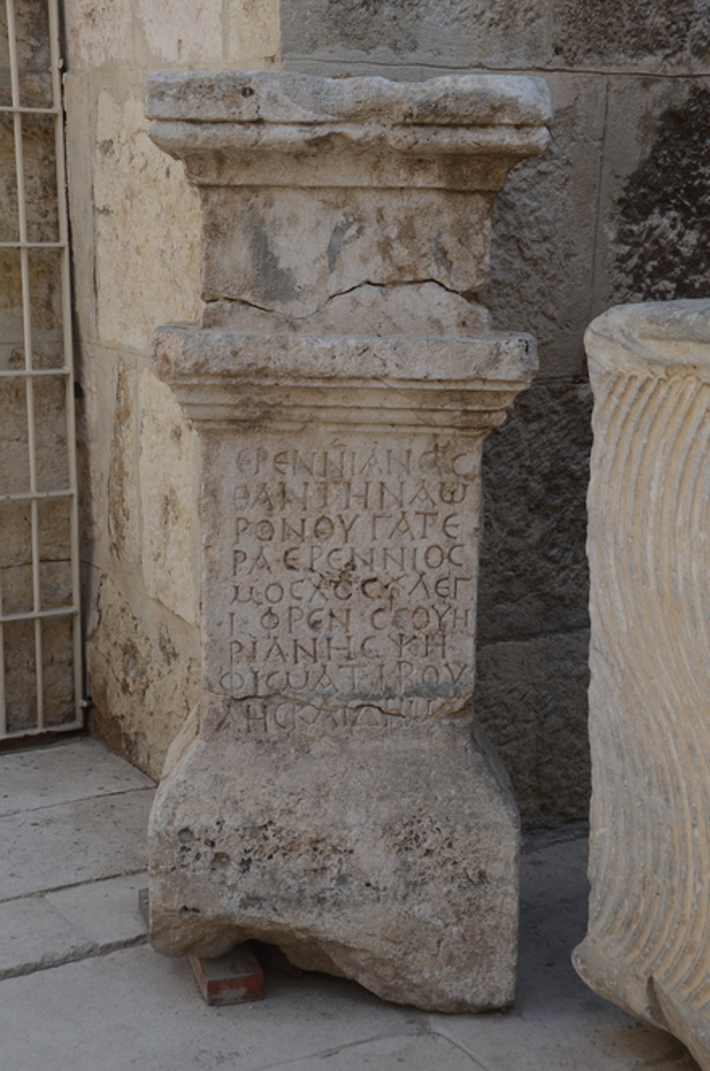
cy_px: 536
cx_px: 355
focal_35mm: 57
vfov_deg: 35.1
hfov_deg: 23.7
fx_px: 1693
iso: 320
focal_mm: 38
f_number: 8
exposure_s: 1/250
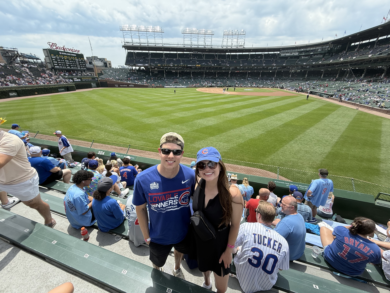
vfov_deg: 85.7
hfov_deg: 102.1
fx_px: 158
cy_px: 146
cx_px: 195
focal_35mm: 14
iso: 50
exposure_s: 1/1017
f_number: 2.2
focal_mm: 2.22
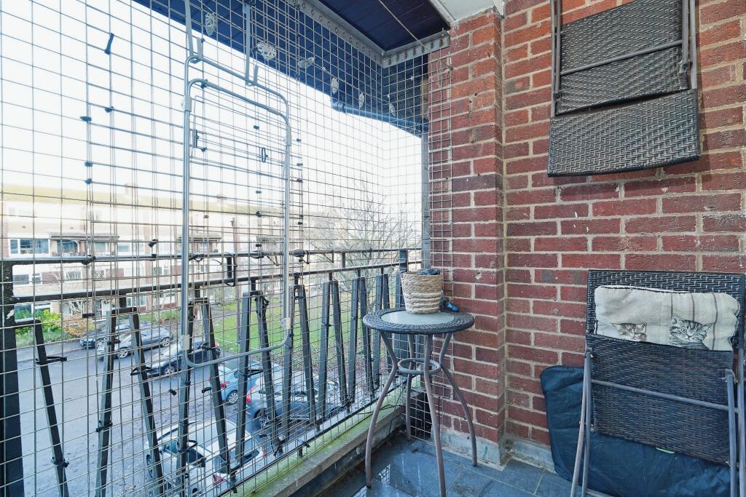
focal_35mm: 16
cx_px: 373
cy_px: 248
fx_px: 332
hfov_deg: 96.7
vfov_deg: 73.8
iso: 125
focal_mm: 16
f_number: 8
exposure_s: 1/5
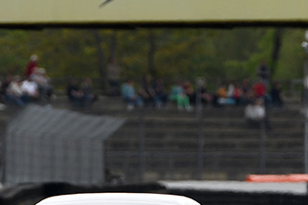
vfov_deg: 1.2
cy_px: 35
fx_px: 9958
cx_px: 322
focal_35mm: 1164
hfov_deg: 1.8
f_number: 3.5
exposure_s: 1/1000
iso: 100
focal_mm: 200
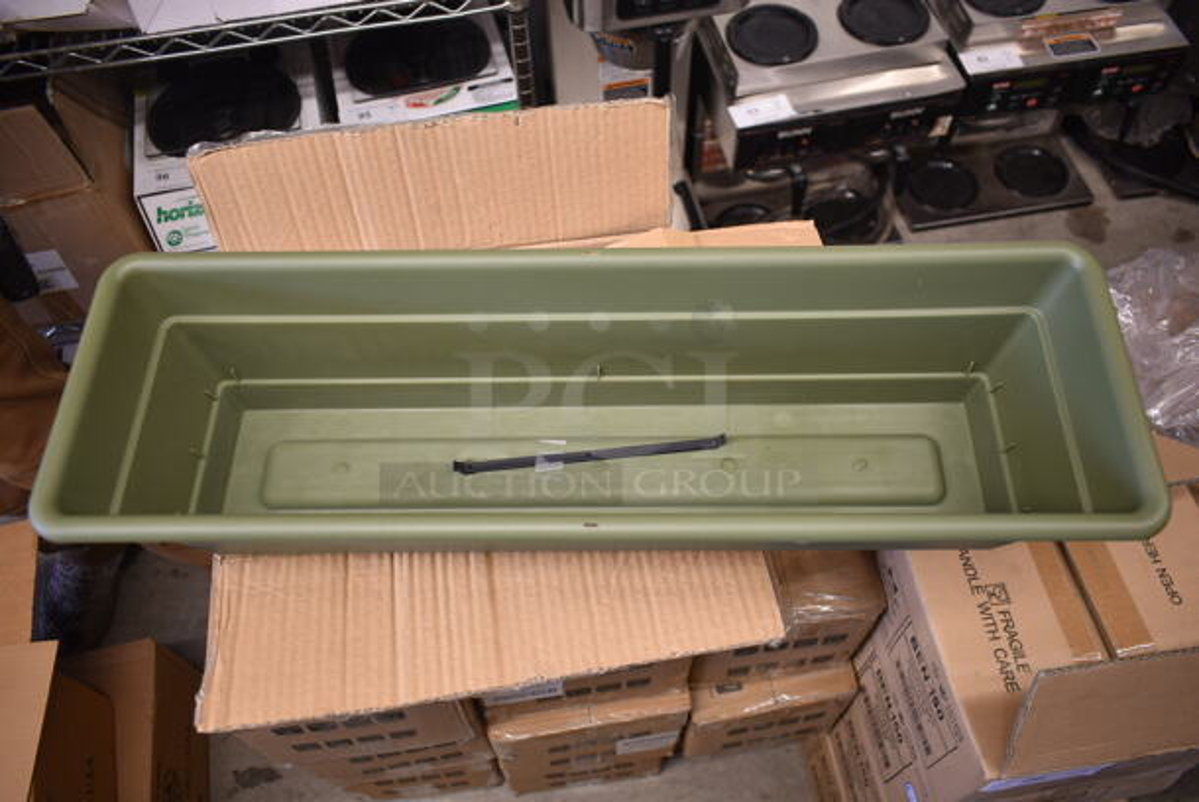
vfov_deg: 48.0
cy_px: 401
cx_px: 600
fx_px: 900
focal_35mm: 27
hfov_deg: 67.3
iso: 320
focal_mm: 18
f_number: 3.5
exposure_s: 1/30
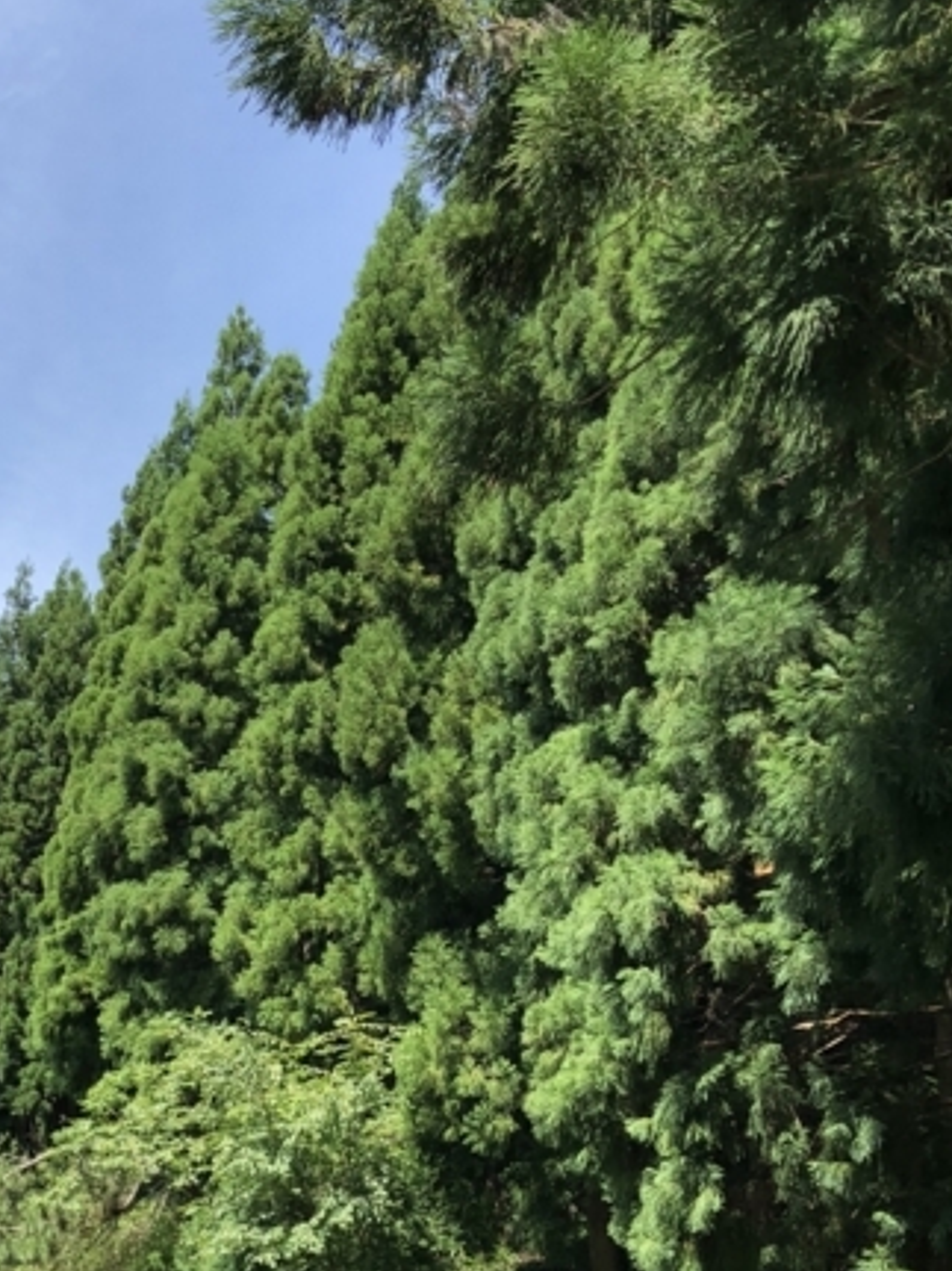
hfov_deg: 27.6
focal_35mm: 52
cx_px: 230
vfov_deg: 36.3
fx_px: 1908
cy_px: 876
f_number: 1.8
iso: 20
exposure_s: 1/979
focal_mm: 4
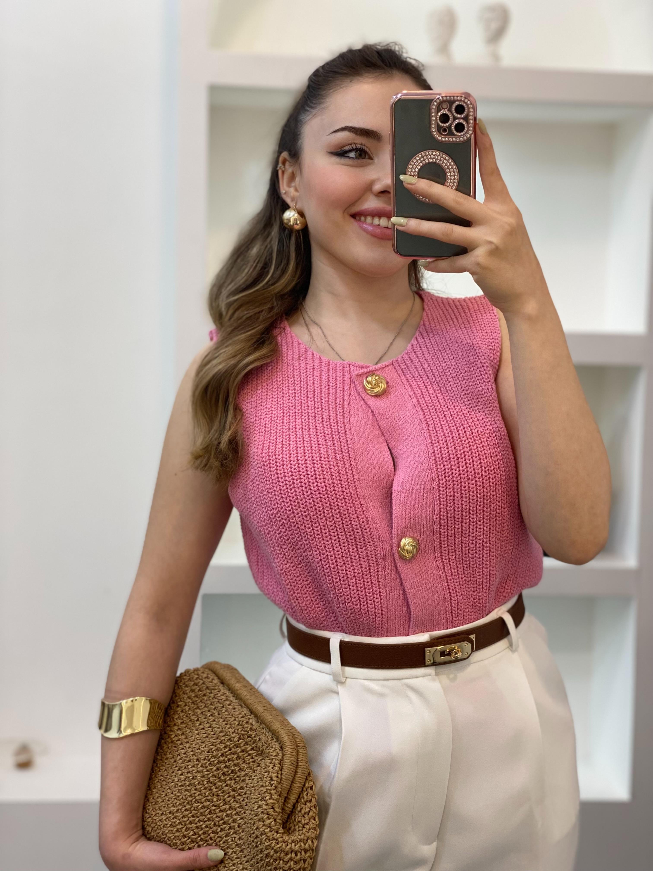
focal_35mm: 52
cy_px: 436
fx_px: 1308
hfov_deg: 28.0
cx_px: 326
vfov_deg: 36.8
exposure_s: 1/100
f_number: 2
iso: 100
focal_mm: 6
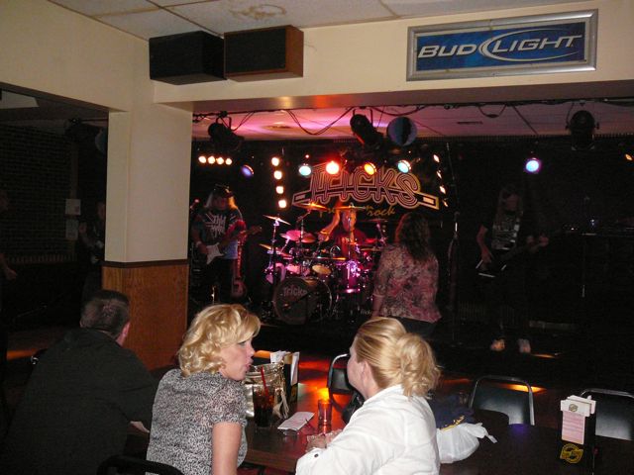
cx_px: 317
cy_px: 238
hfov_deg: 52.6
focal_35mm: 35
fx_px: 641
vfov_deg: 40.7
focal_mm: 5.2
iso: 400
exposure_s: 1/30
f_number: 2.8
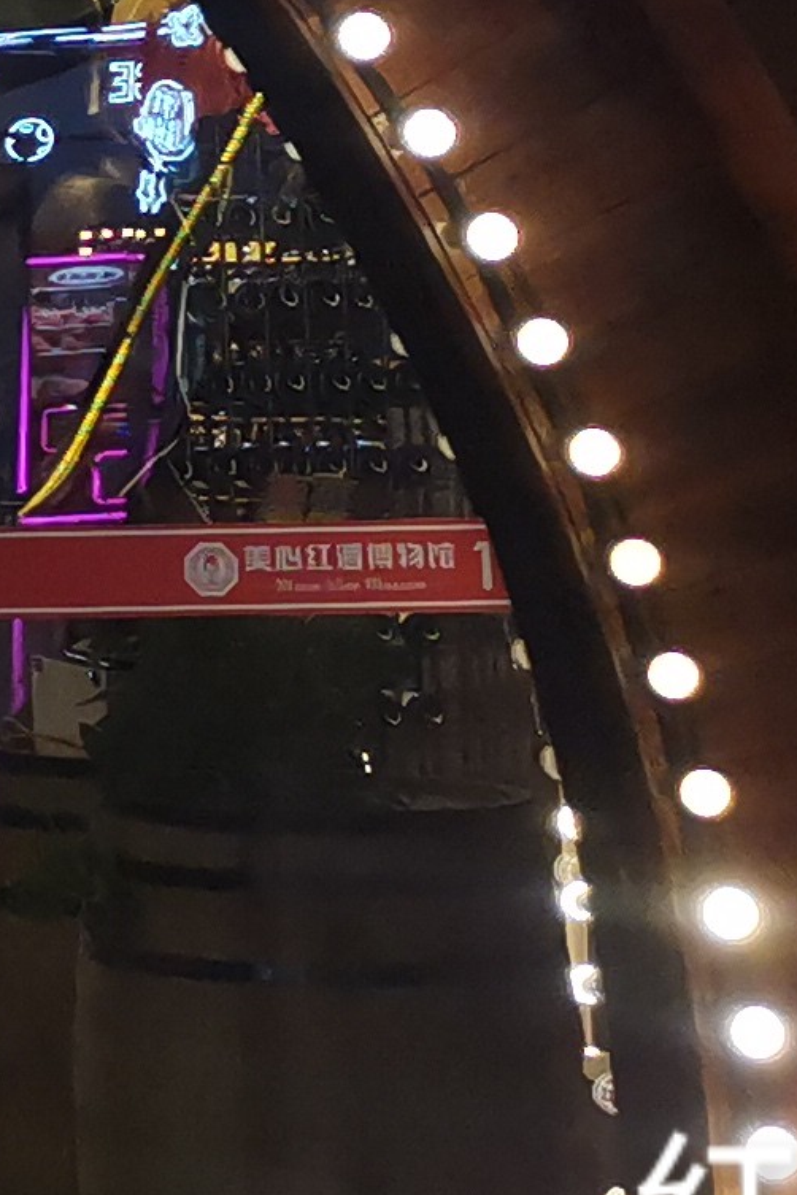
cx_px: -1440
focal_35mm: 148
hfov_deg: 8.1
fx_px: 4914
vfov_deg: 13.6
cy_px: -83
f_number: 1.8
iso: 100
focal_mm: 4.75
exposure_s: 1/100
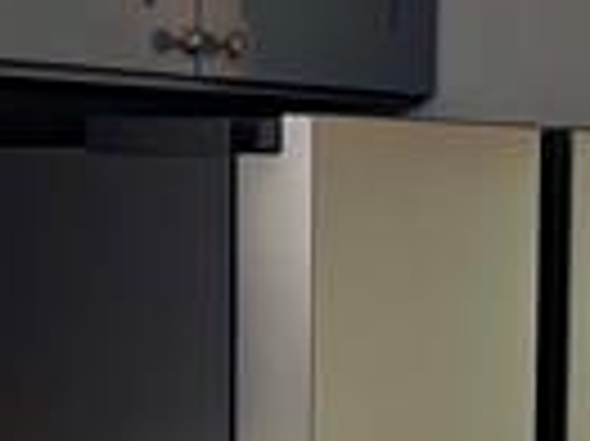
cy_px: 698
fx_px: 3474
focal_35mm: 204
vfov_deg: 7.1
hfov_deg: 9.7
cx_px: 482
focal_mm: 5.96
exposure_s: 1/120
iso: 80
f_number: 1.6
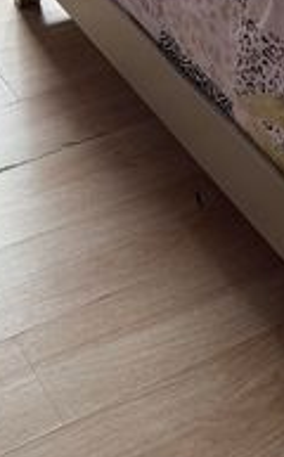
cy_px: -269
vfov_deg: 19.8
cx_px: 142
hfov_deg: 14.8
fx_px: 1094
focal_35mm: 88
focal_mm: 6.76
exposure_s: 1/120
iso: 160
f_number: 1.78
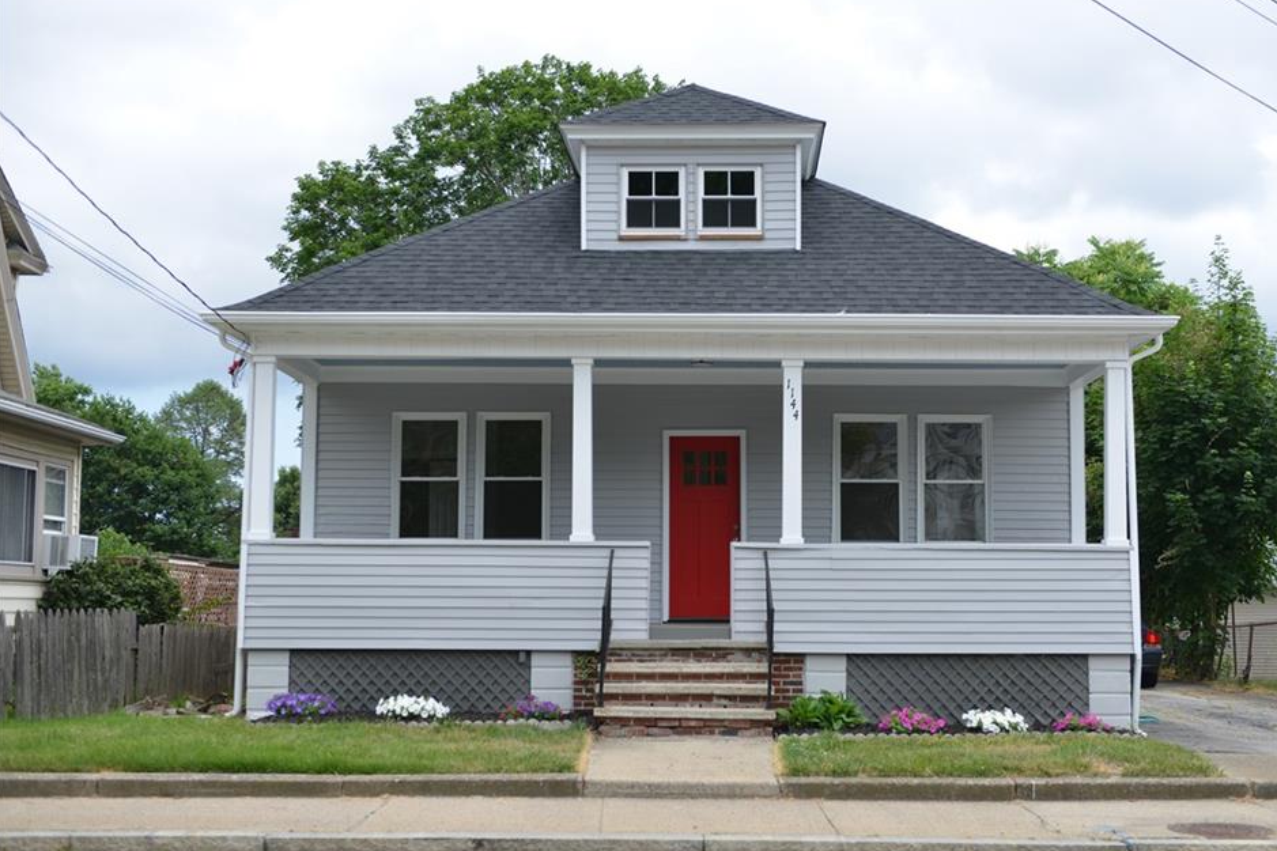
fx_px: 1703
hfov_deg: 41.1
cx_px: 691
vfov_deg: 28.1
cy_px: 426
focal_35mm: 48
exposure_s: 1/400
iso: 100
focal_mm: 44
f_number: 3.5
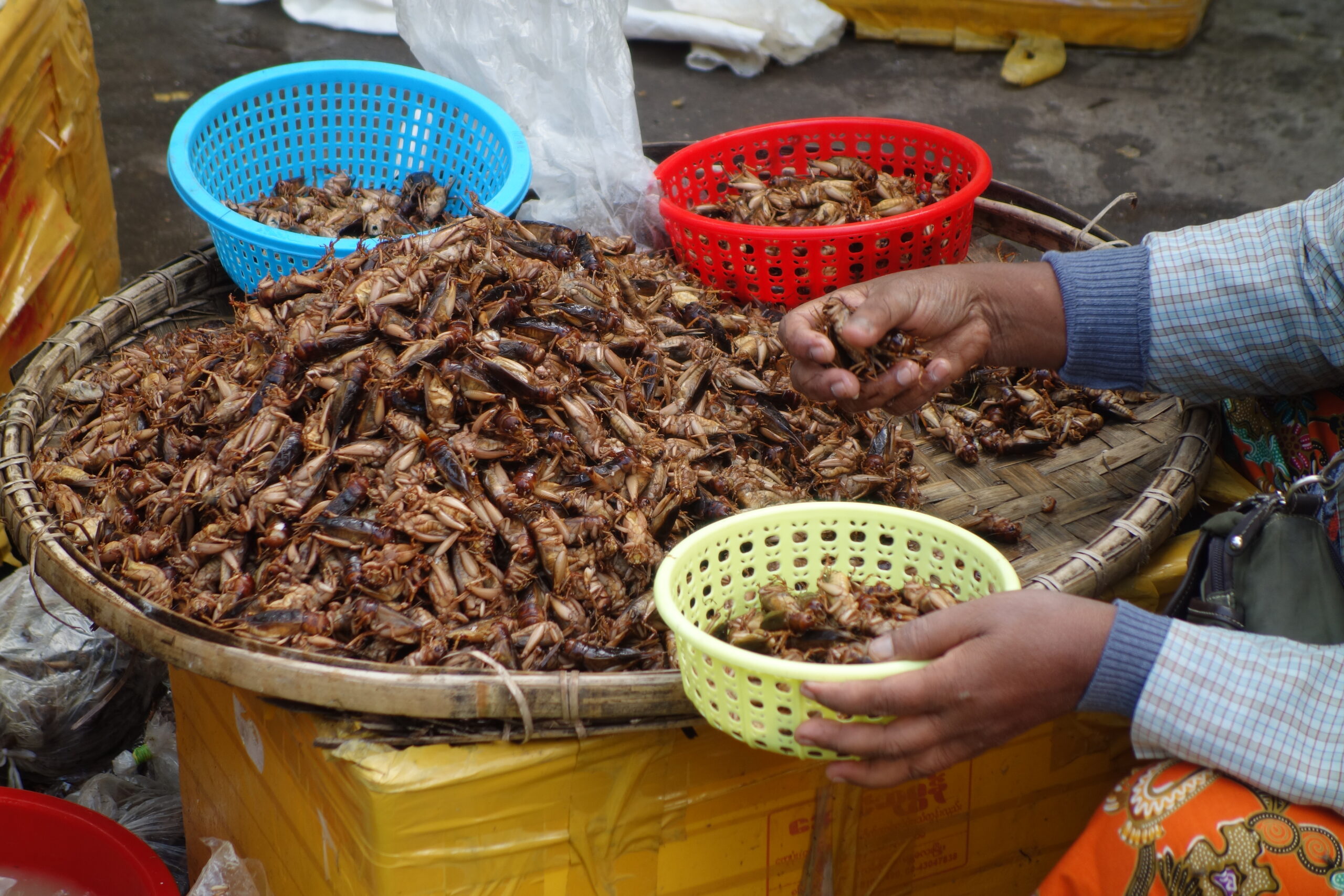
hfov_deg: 20.4
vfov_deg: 13.7
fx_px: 3733
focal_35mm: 100
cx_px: 672
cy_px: 448
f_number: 5.6
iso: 125
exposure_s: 1/125
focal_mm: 37.1
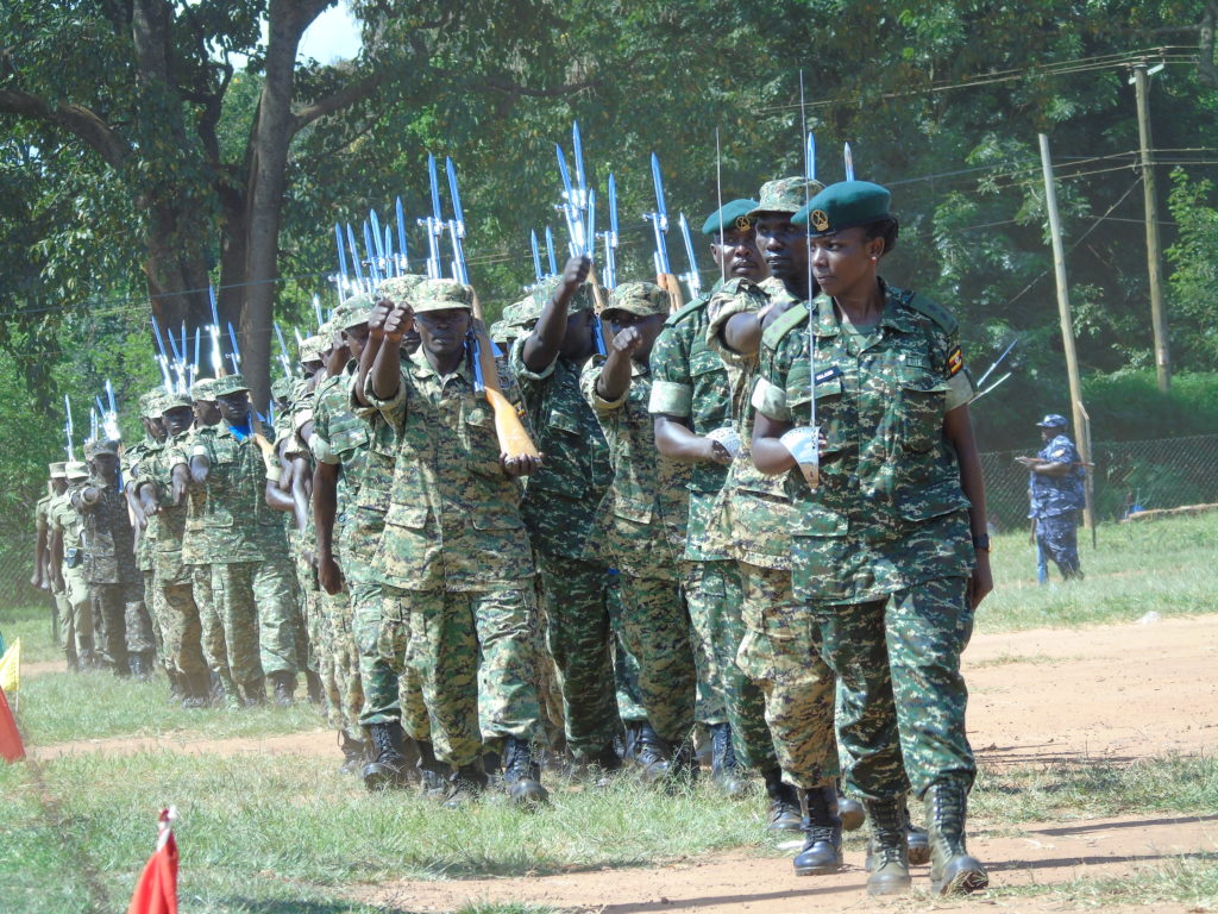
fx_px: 8550
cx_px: 609
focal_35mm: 243
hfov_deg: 8.1
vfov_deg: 6.1
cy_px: 457
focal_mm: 43
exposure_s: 1/160
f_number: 4.8
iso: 80
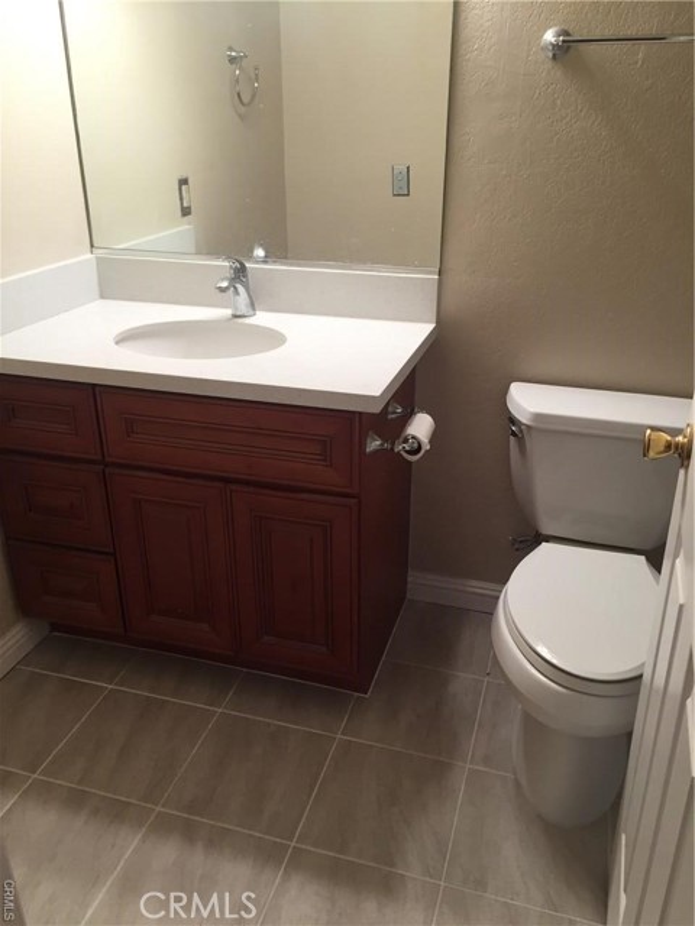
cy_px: 463
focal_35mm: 29
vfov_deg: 61.7
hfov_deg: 48.2
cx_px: 348
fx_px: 776
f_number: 2.2
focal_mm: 4.15
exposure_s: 1/30
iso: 40
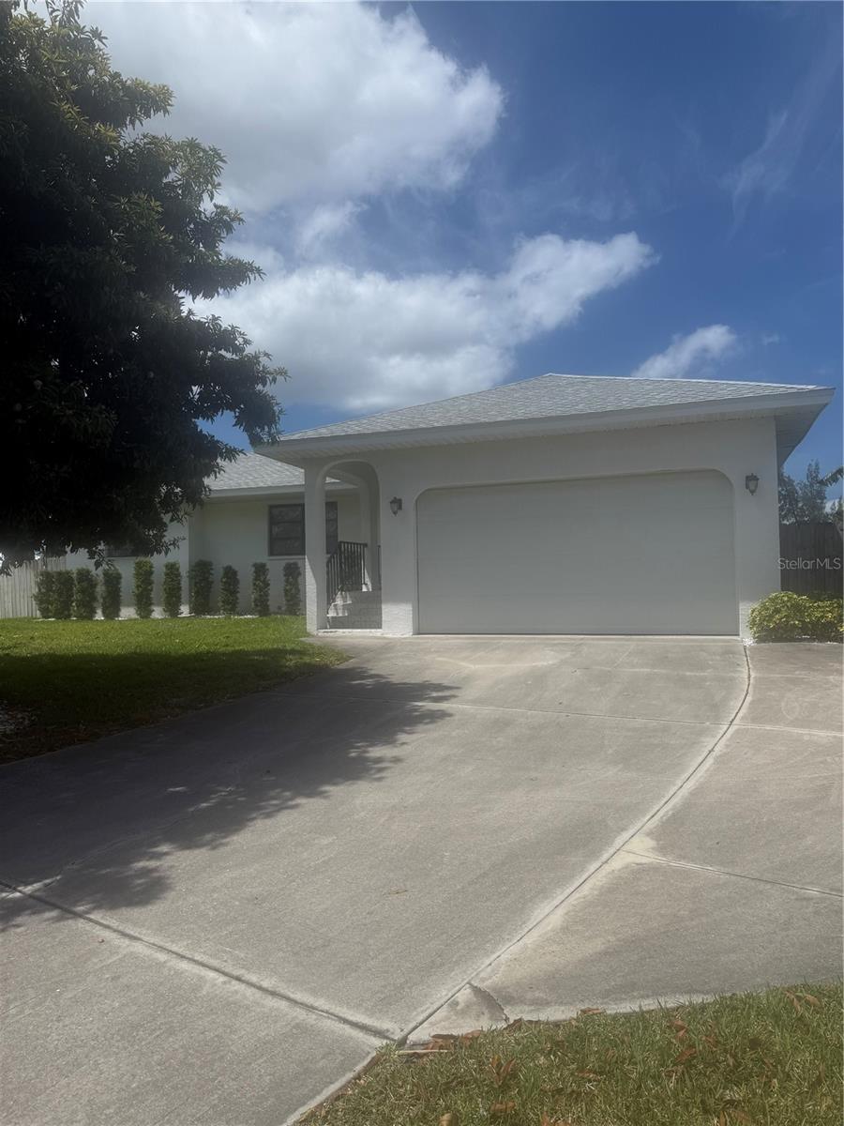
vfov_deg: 71.6
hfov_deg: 56.8
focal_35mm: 24
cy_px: 563
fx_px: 780
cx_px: 422
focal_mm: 6.76
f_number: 1.78
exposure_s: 1/9091
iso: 80
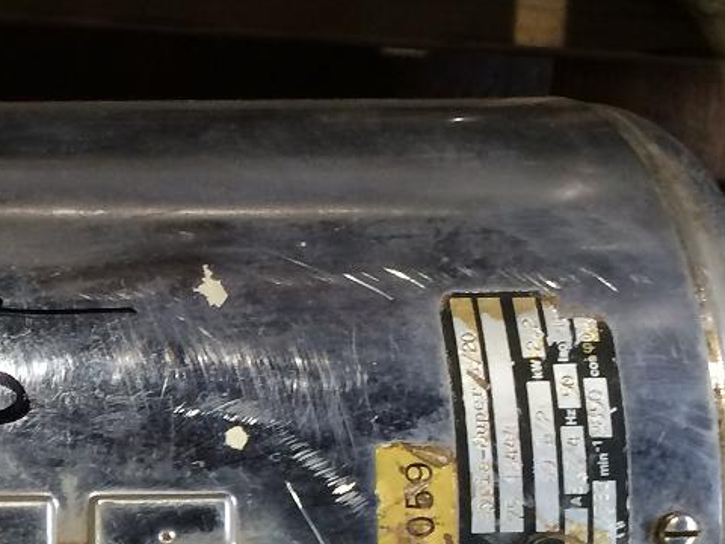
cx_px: -225
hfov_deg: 18.0
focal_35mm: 102
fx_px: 2136
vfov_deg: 14.3
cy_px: 512
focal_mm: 4.12
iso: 125
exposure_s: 1/33
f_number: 2.2
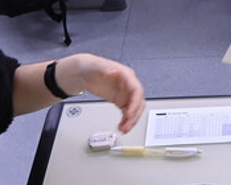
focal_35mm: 110
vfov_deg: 13.5
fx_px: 752
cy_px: -56
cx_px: 354
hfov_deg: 15.9
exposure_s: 1/200
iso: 2500
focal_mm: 16
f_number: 4
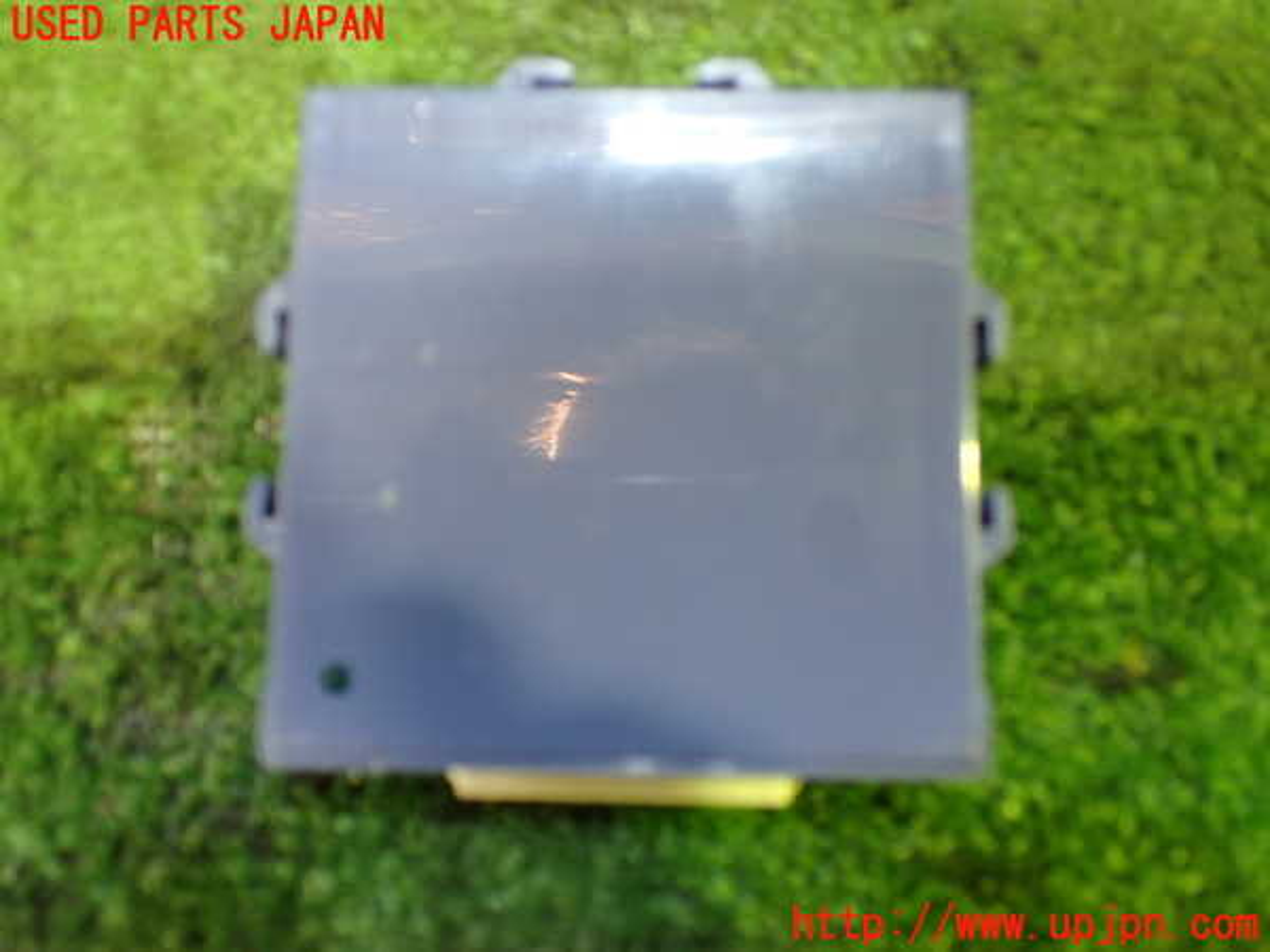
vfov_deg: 46.8
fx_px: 1101
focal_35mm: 30
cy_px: 476
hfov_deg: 60.0
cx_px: 635
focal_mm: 5.4
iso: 800
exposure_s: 1/40
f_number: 2.3
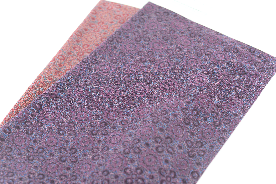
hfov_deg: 39.6
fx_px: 383
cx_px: 138
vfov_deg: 27.0
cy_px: 92
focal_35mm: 50
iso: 100
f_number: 4
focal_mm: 50
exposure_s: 1/25
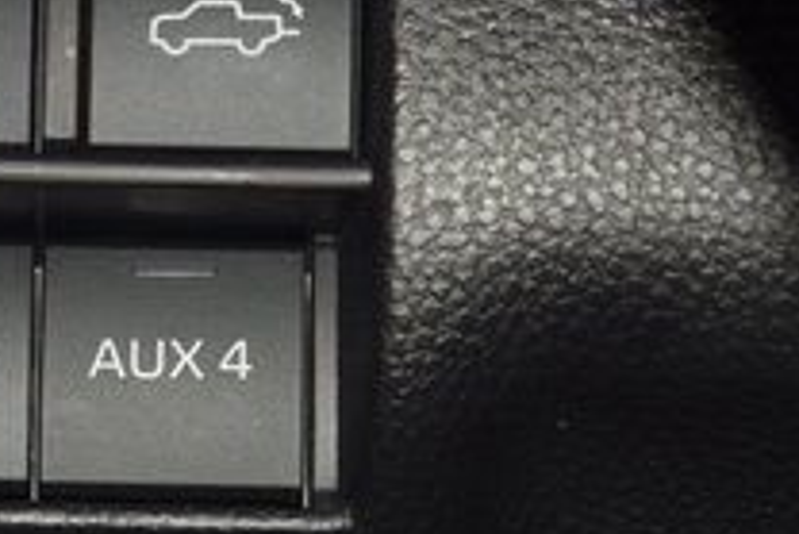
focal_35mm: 323
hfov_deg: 6.3
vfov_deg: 4.3
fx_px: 7174
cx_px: -242
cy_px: -10
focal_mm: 70
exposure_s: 1/125
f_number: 8
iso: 100
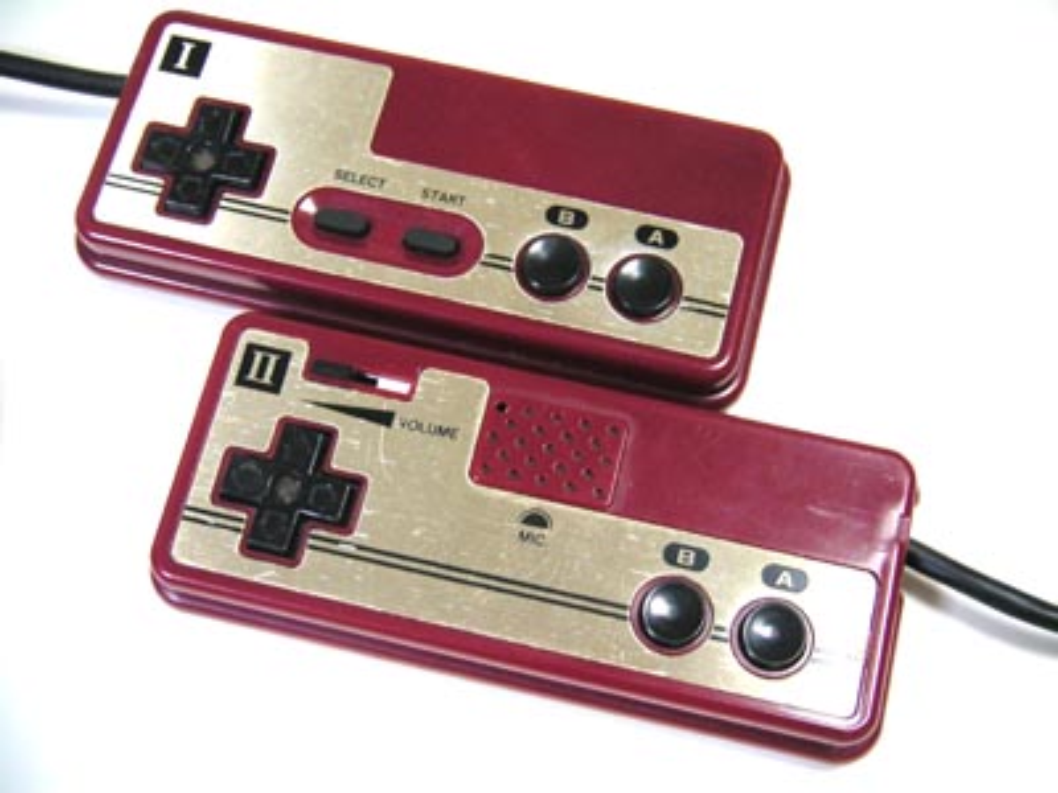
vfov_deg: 30.3
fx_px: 1467
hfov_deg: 39.7
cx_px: 529
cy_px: 396
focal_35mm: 48
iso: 100
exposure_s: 1/10
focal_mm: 7.4
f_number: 2.9
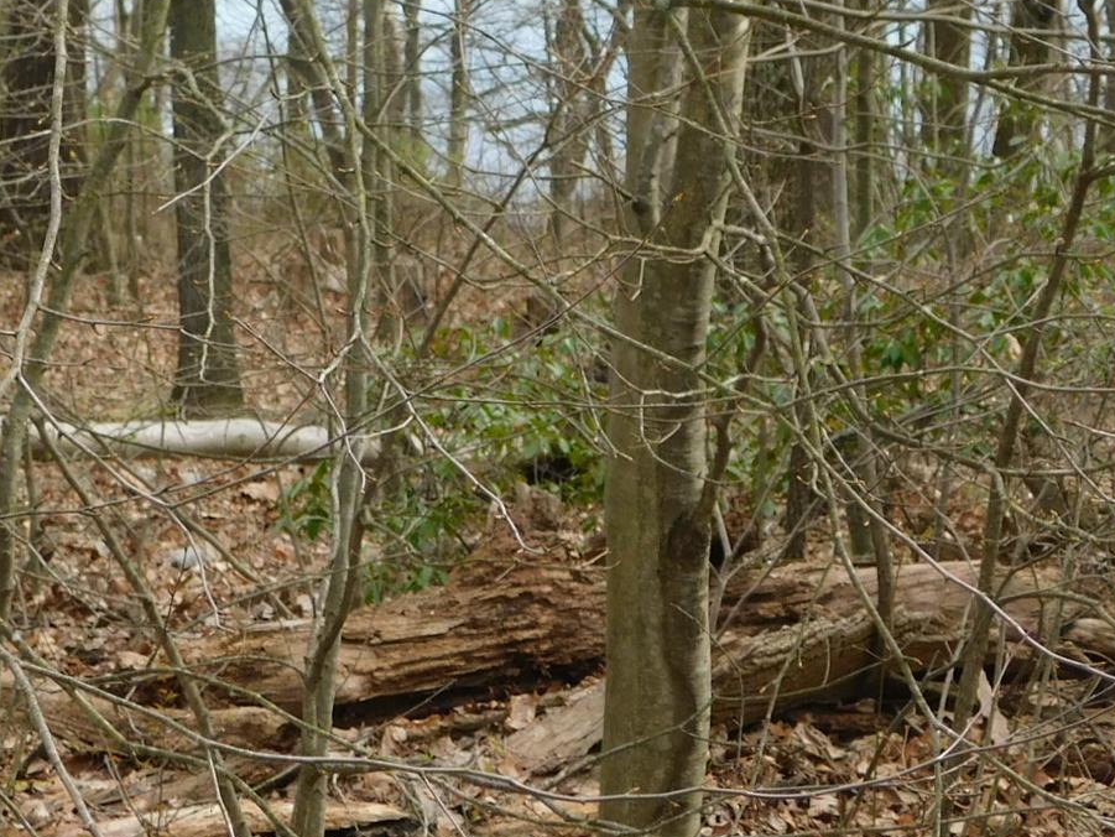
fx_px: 4832
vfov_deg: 9.8
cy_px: -37
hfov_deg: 13.1
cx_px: 335
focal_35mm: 150
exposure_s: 1/200
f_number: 4.2
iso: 125
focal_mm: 11.7
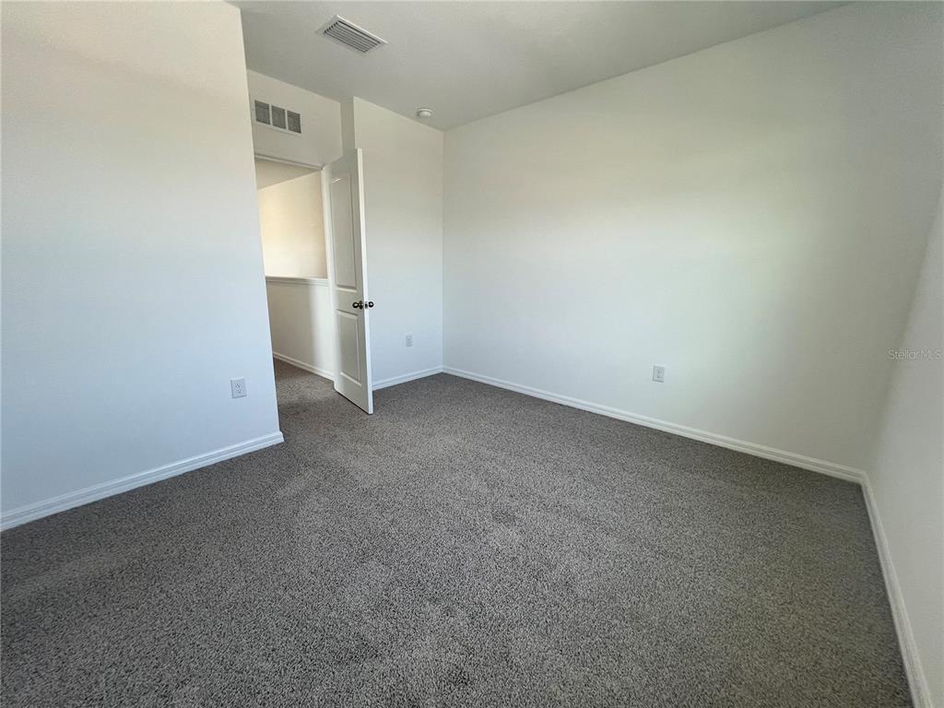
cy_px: 354
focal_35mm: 13
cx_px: 472
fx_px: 355
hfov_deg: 106.2
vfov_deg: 89.9
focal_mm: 1.57
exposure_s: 1/120
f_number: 1.8
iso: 64
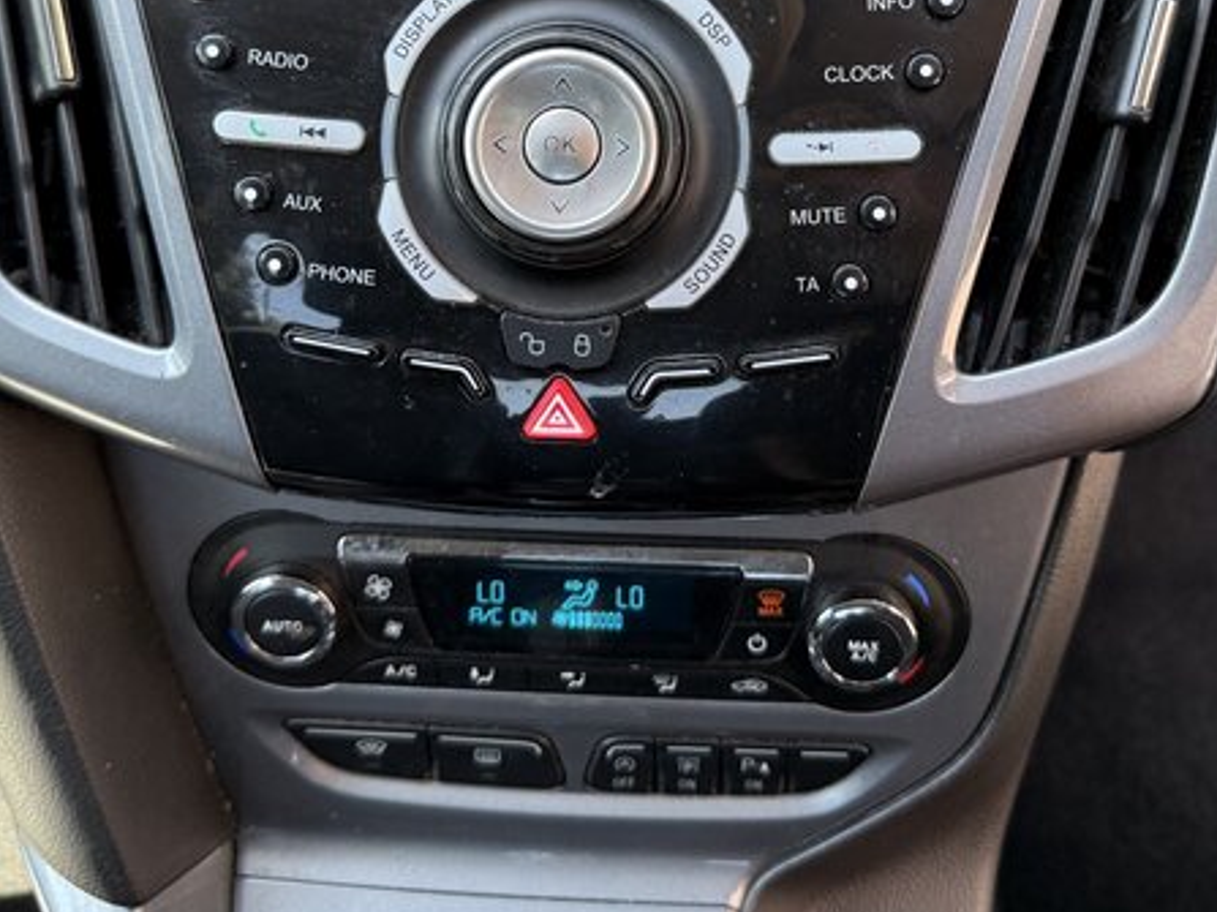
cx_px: 651
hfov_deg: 43.8
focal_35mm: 43
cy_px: 139
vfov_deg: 32.3
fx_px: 1511
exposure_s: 1/121
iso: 160
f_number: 1.78
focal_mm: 6.76
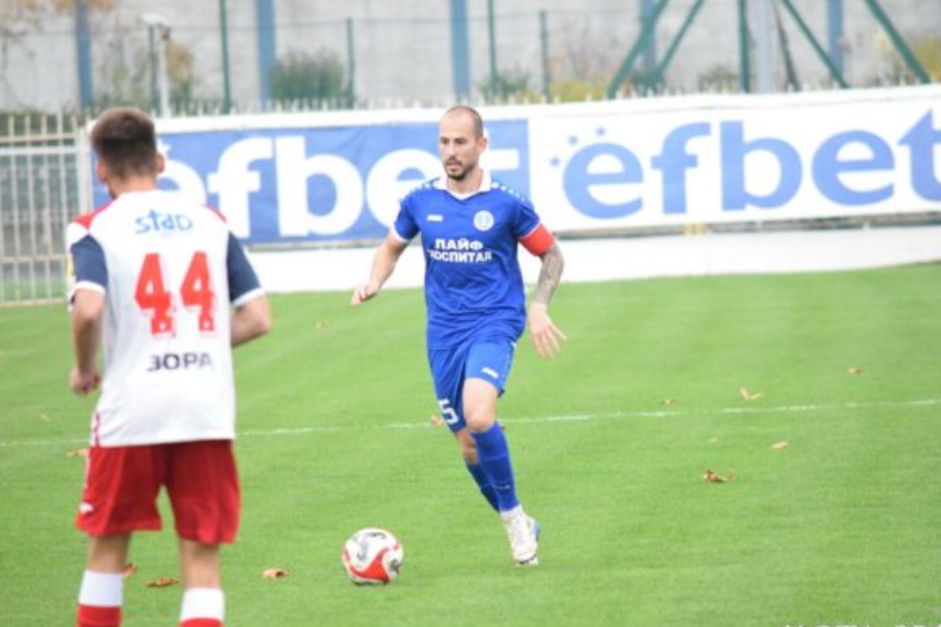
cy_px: 318
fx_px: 10298
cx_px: 497
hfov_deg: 5.2
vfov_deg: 3.5
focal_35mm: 394
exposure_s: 1/800
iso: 3200
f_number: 5.3
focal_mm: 240
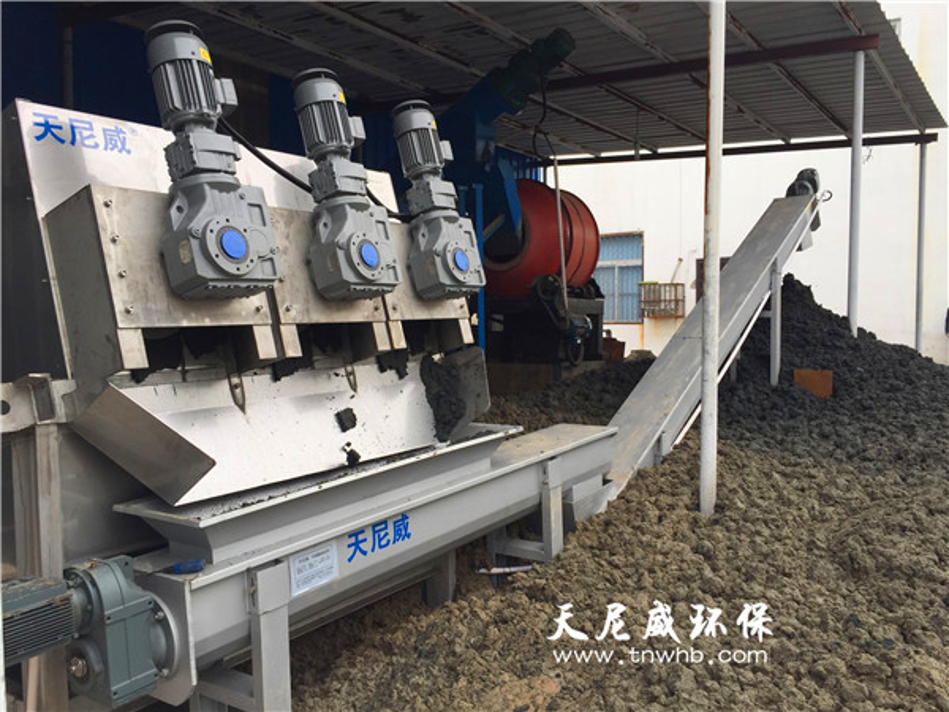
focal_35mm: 29
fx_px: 795
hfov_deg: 61.7
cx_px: 474
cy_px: 356
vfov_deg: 48.2
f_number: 2.2
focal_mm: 4.15
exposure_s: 1/408
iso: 32
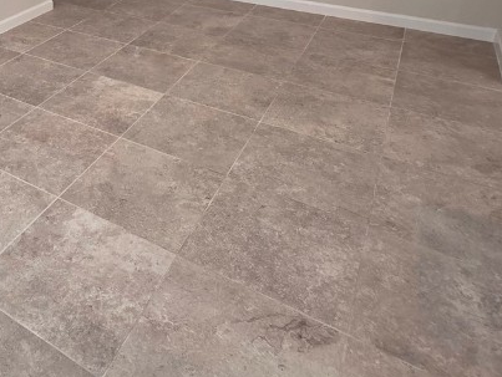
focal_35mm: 33
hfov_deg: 49.5
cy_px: -45
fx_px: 479
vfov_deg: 36.1
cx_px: 54
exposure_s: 1/120
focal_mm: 2.2
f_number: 1.9
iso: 125
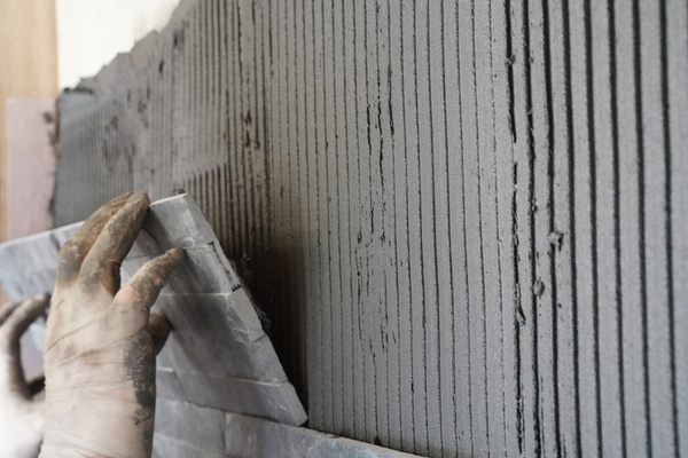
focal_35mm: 50
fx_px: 955
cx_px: 344
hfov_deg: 39.6
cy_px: 229
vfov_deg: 27.0
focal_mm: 50
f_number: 10
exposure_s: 1/40
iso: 10000
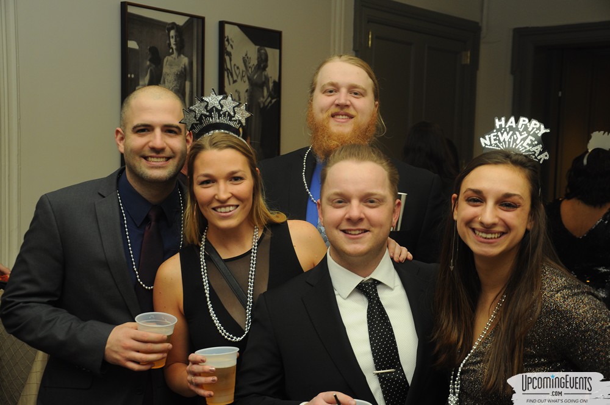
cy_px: 202
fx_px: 863
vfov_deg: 26.4
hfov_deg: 38.9
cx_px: 305
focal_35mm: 51
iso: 400
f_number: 4.2
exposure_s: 1/50
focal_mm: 34
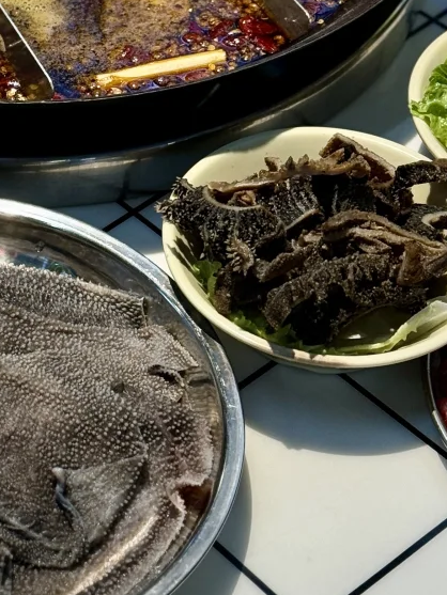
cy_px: 141
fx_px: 2134
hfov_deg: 11.7
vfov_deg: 15.8
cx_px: -81
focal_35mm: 124
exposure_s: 1/104
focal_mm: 6.86
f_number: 1.78
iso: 100
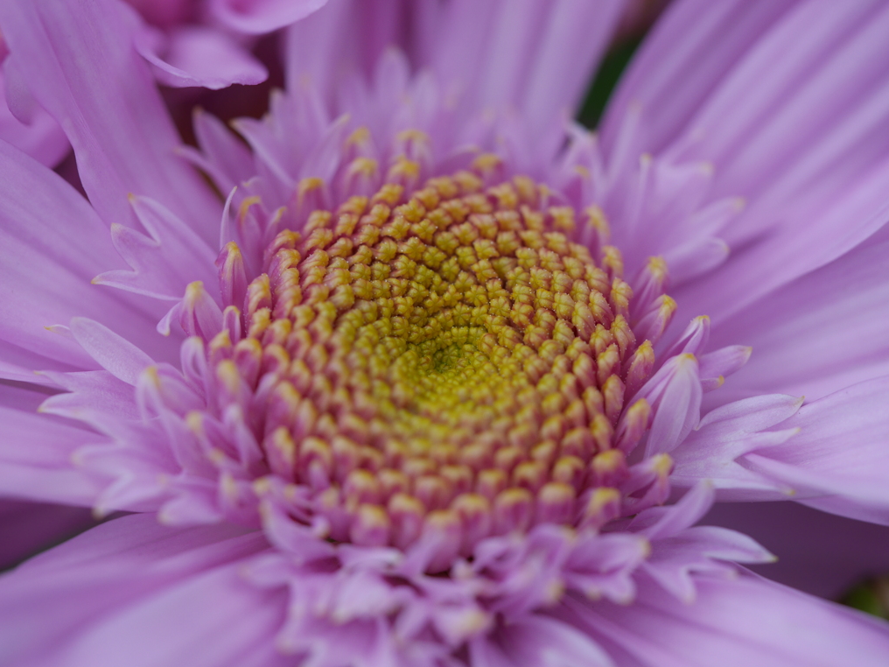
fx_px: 3107
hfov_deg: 16.3
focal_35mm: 121
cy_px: 334
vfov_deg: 12.2
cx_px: 446
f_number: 2.8
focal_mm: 60
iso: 200
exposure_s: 1/500
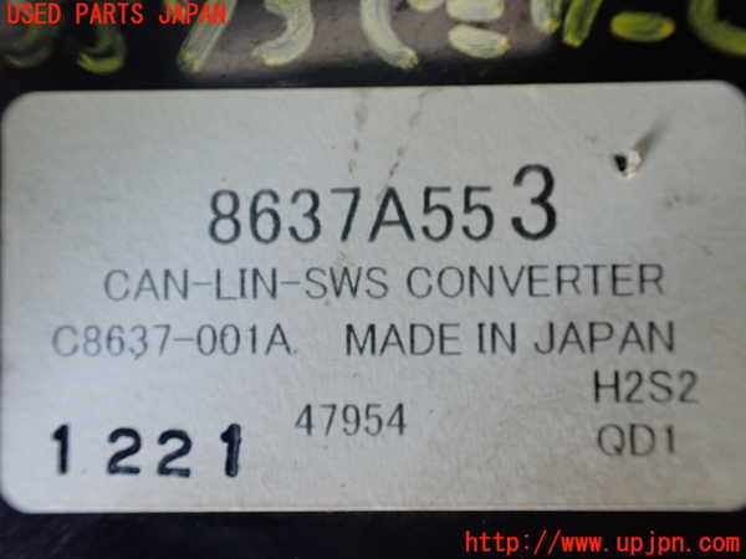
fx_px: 647
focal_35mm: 30
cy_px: 280
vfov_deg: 46.8
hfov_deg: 60.0
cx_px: 373
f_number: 2.3
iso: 800
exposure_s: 1/100
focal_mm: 5.4
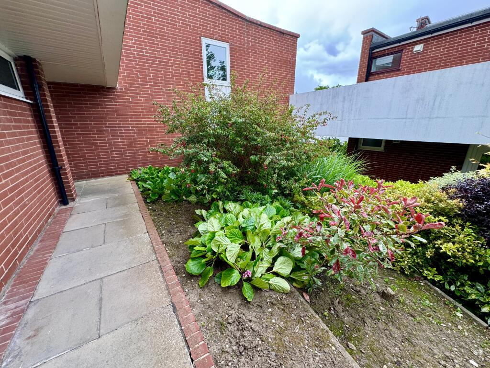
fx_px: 198
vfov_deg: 85.7
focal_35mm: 14
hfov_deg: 102.1
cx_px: 245
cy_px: 184
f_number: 2.2
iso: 40
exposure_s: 1/174
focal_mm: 2.22
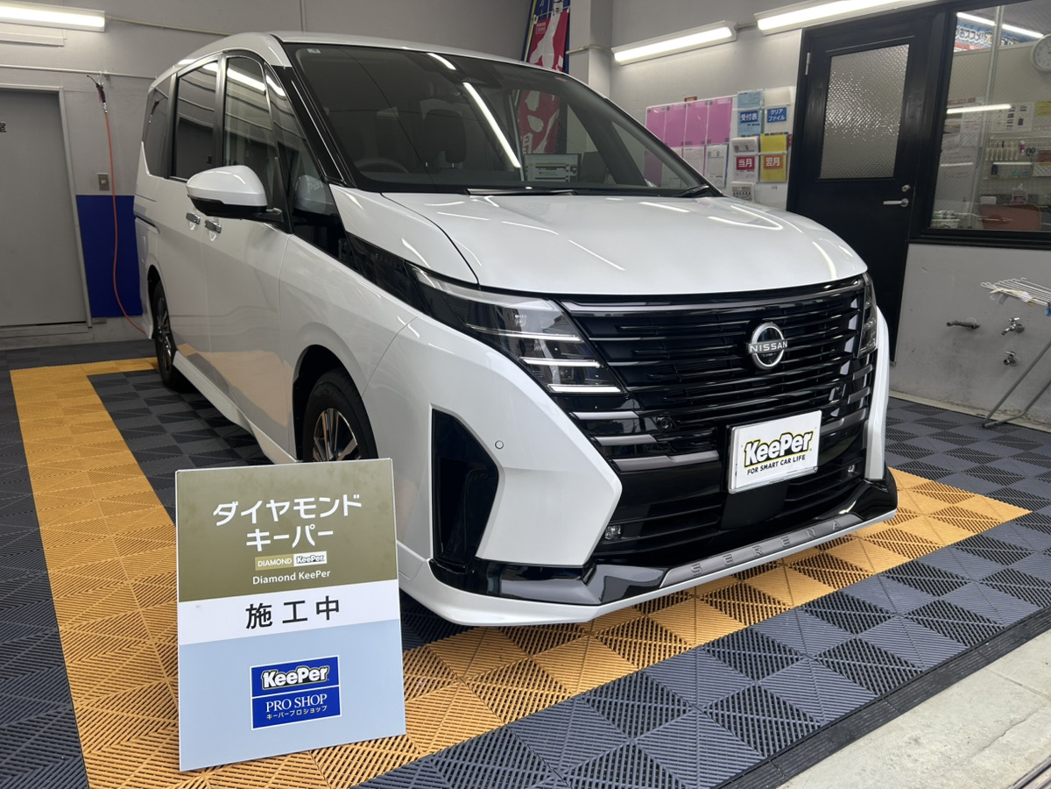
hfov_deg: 67.3
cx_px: 526
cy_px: 394
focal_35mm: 26
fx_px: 789
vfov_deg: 53.1
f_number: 1.5
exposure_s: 1/371
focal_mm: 5.7
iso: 50
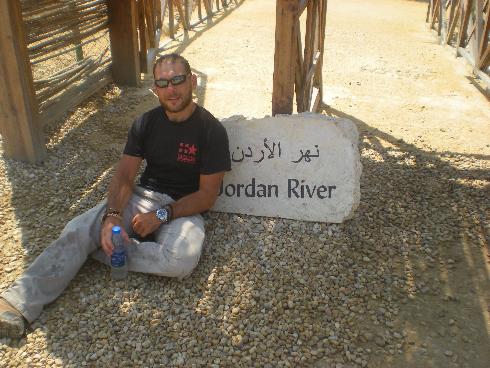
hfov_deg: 49.0
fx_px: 538
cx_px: 245
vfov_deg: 37.7
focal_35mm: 38
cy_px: 184
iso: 64
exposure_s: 1/276
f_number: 4.6
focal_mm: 6.3
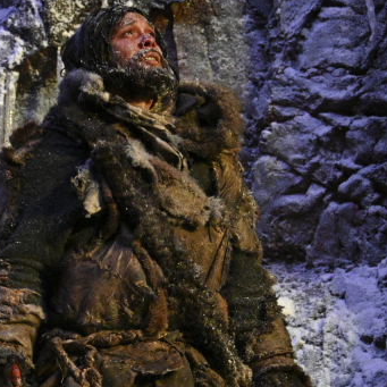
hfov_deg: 8.2
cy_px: 322
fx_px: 2644
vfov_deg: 8.4
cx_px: -169
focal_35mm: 209
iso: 12800
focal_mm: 70
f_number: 2.8
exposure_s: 1/125
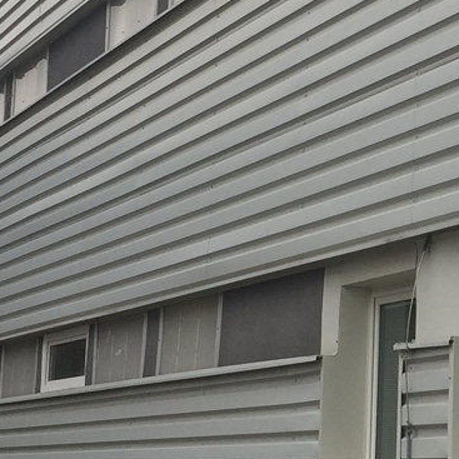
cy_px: 309
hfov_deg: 14.9
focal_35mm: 114
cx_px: 504
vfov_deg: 15.3
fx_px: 1710
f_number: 2.2
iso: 32
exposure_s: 1/319
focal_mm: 4.15
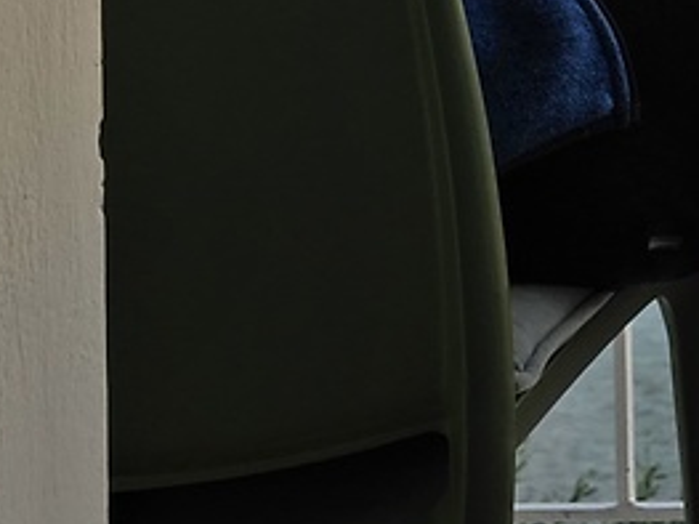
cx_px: 1704
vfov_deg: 10.4
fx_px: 2543
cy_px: -665
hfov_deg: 12.3
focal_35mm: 126
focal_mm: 6.3
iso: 16
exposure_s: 1/180
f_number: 1.7
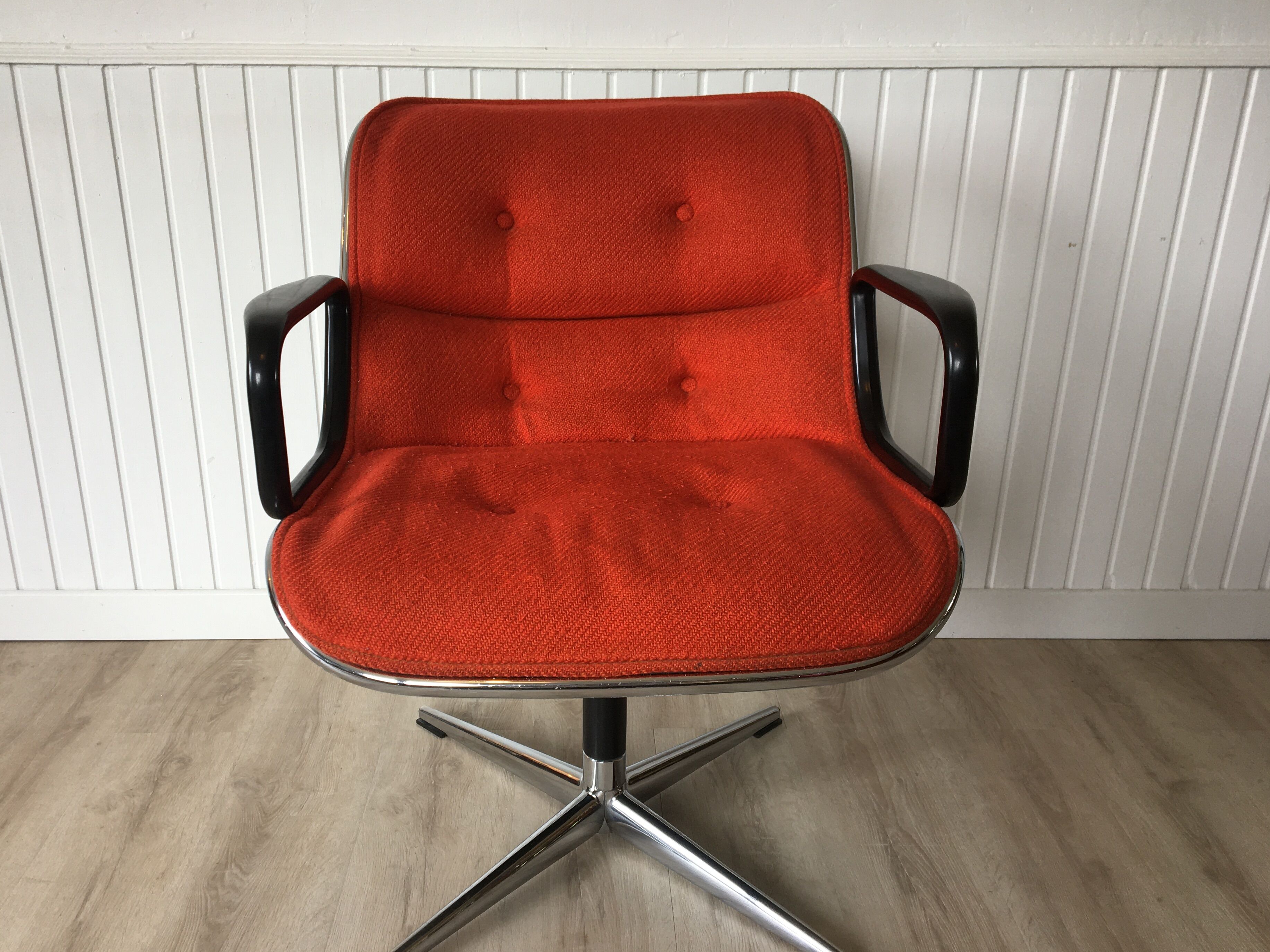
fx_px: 1174
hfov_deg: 56.7
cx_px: 572
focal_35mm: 32
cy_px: 513
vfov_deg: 44.1
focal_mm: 4.15
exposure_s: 1/50
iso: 32
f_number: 2.2
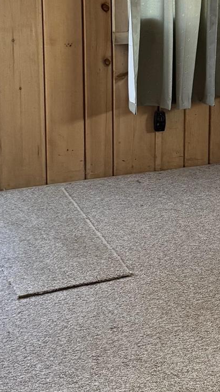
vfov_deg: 25.3
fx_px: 851
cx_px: 245
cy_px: 55
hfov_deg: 14.4
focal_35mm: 82
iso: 320
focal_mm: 6.76
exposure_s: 1/60
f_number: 1.78
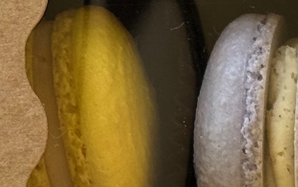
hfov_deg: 7.0
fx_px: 2397
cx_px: 506
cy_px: 267
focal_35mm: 295
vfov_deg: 4.4
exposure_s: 1/70
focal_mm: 6.76
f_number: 1.78
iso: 100
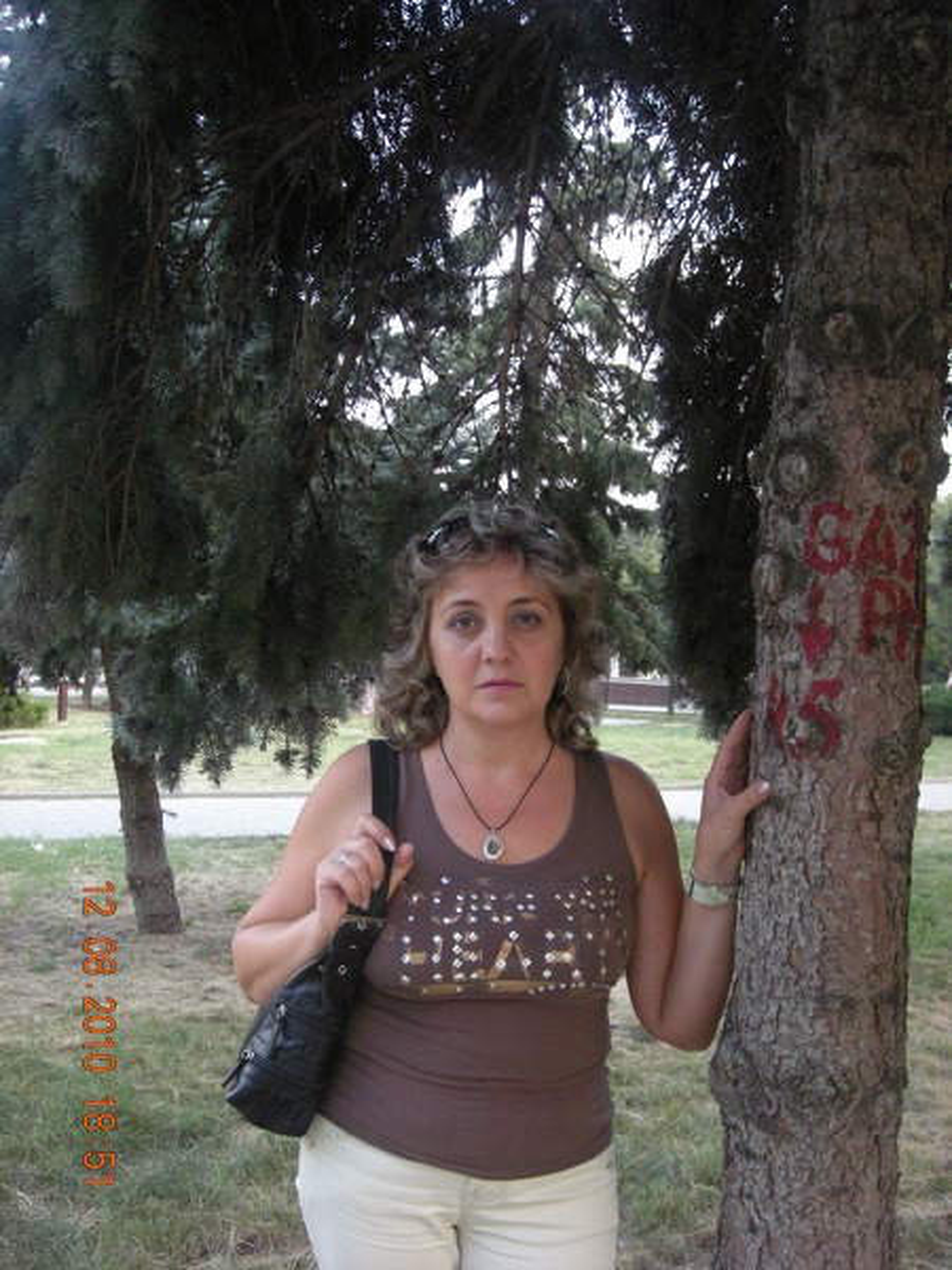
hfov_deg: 40.7
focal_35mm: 35
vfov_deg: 52.6
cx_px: 476
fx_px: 1283
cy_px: 635
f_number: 2.8
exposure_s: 1/53
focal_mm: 5.7
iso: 285
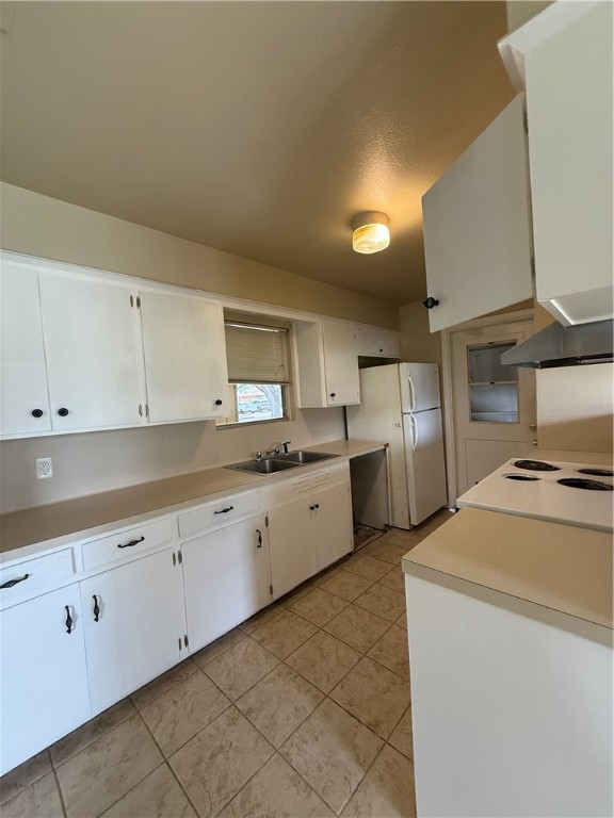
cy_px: 409
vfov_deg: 102.1
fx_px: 331
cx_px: 307
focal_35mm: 14
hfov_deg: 85.7
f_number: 2.2
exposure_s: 1/97
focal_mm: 2.22
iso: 320
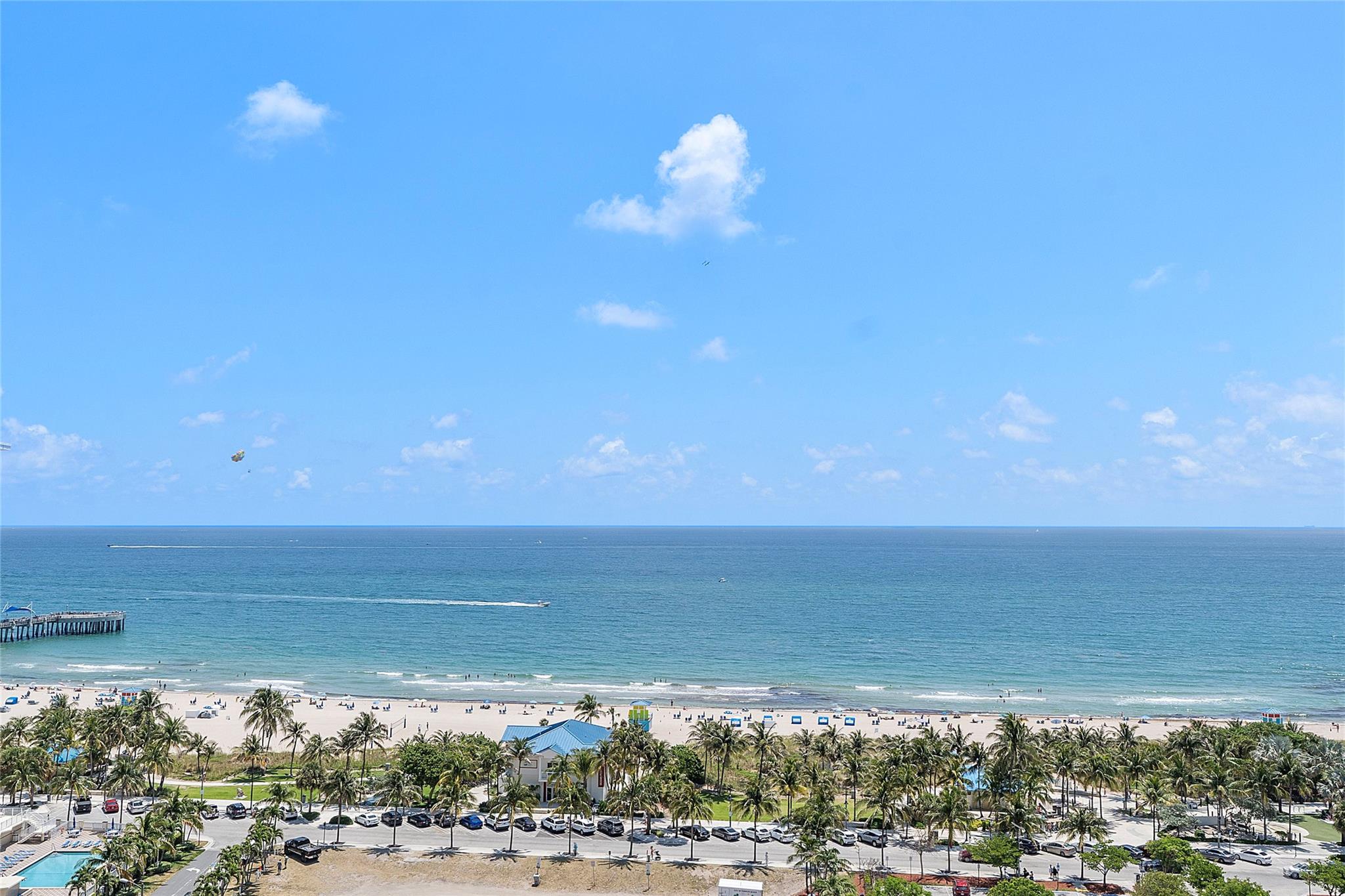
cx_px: 672
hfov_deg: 61.9
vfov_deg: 43.6
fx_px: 1121
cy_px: 448
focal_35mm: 30
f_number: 8
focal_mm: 20
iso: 200
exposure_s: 1/1250
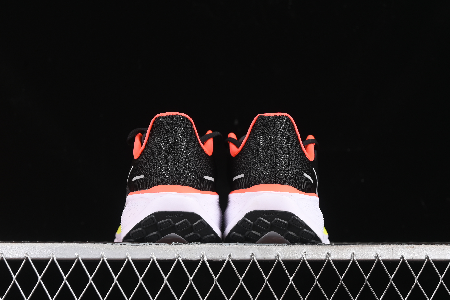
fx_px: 937
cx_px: 225
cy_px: 150
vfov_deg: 18.2
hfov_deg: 27.0
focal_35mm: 75
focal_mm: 50
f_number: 6.3
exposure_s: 1/60
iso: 160
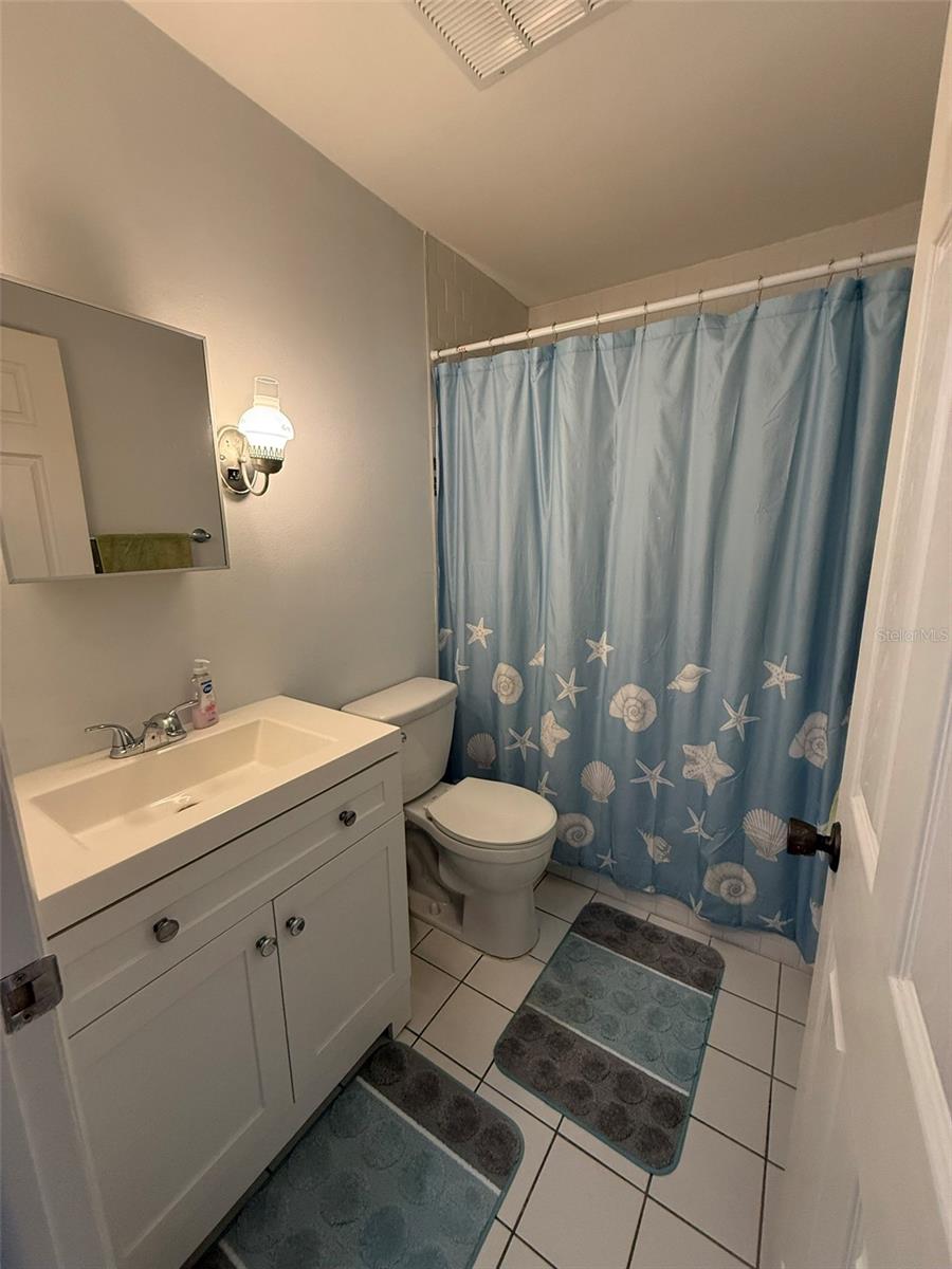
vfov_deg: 102.1
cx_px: 476
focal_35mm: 14
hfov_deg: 85.7
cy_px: 634
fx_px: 513
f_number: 2.2
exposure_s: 1/120
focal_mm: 2.22
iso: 320
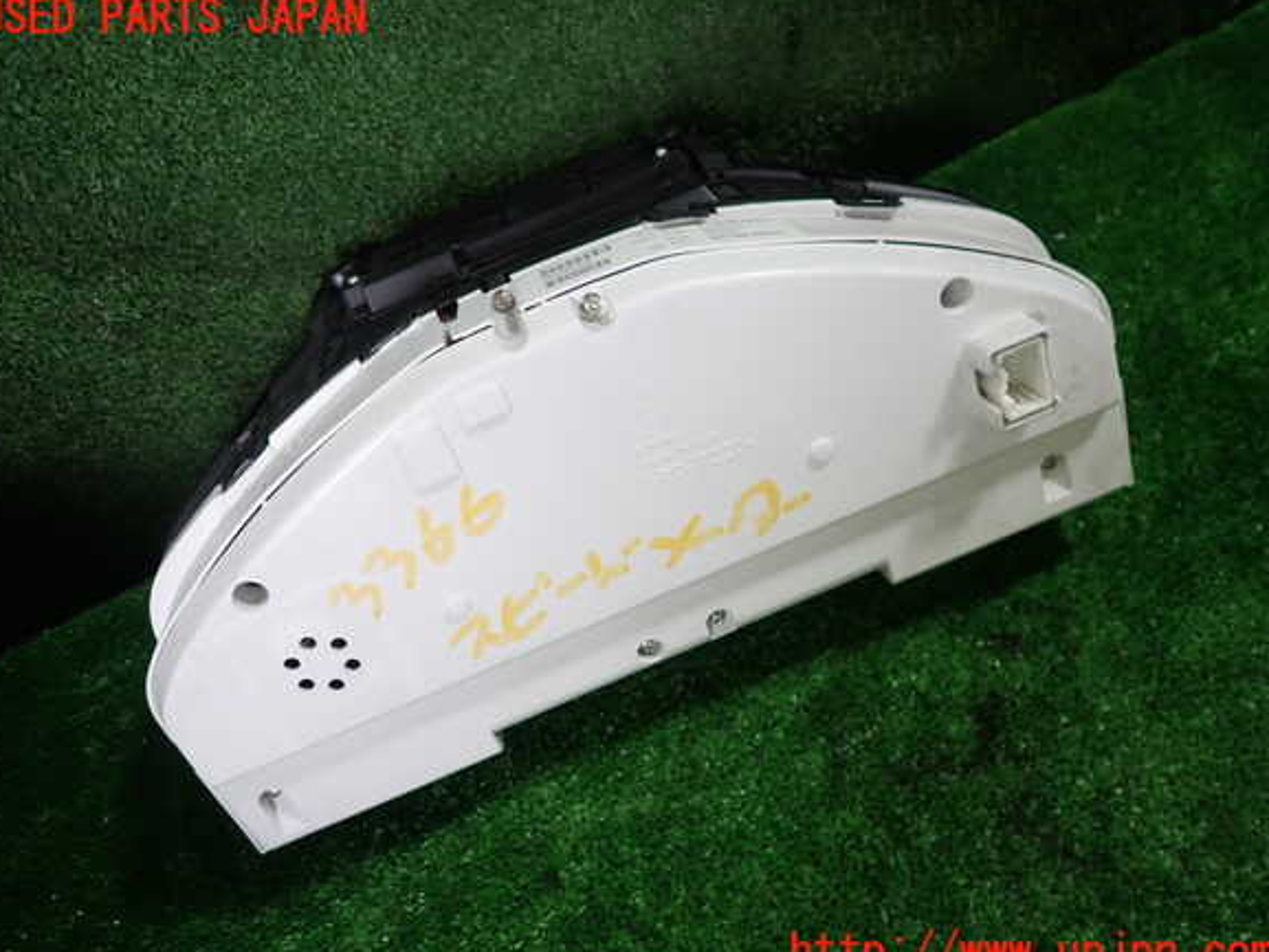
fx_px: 953
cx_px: 627
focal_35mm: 26
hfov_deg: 67.3
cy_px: 486
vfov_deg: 53.1
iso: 160
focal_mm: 4.5
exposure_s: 1/60
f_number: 2
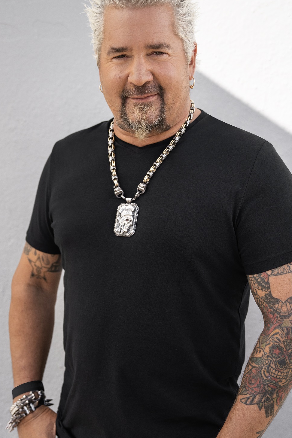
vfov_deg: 33.4
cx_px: 123
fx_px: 730
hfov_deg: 22.6
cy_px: 228
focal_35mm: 60
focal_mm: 44
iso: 320
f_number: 3.2
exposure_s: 1/1600
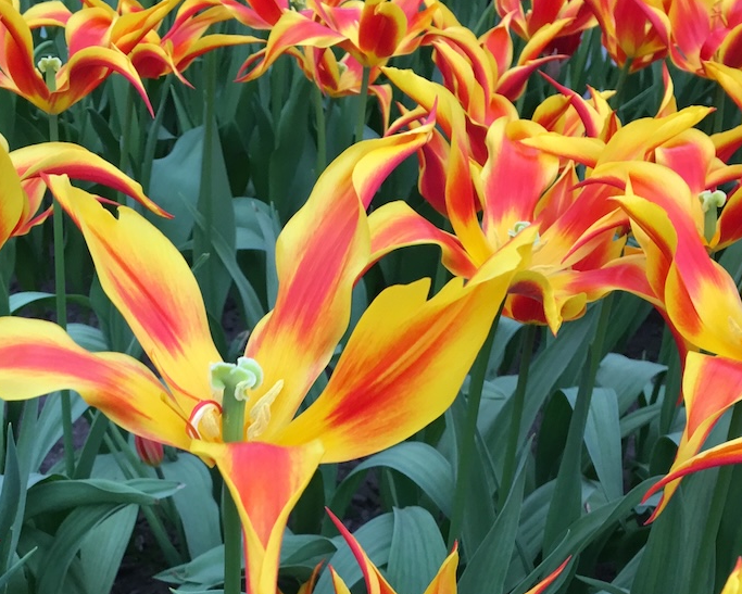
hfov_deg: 32.3
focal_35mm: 58
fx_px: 1274
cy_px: 538
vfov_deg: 25.4
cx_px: 285
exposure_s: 1/33
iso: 32
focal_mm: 4.15
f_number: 2.2
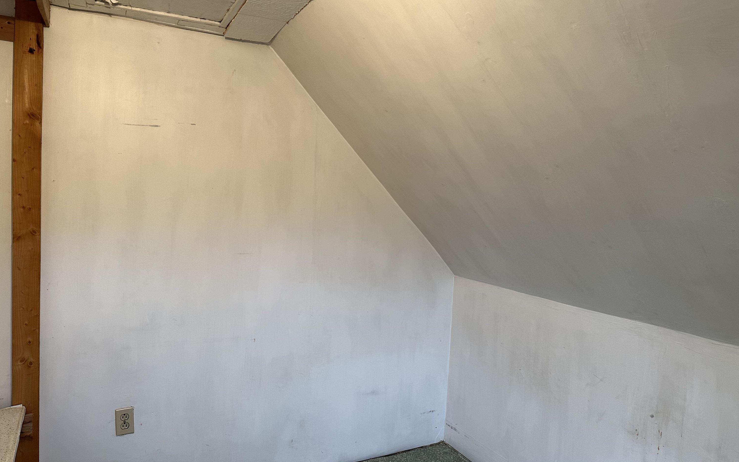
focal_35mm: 26
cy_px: 228
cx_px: 375
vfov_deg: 47.6
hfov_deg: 70.4
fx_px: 524
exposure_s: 1/120
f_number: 1.78
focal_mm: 6.86
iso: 160
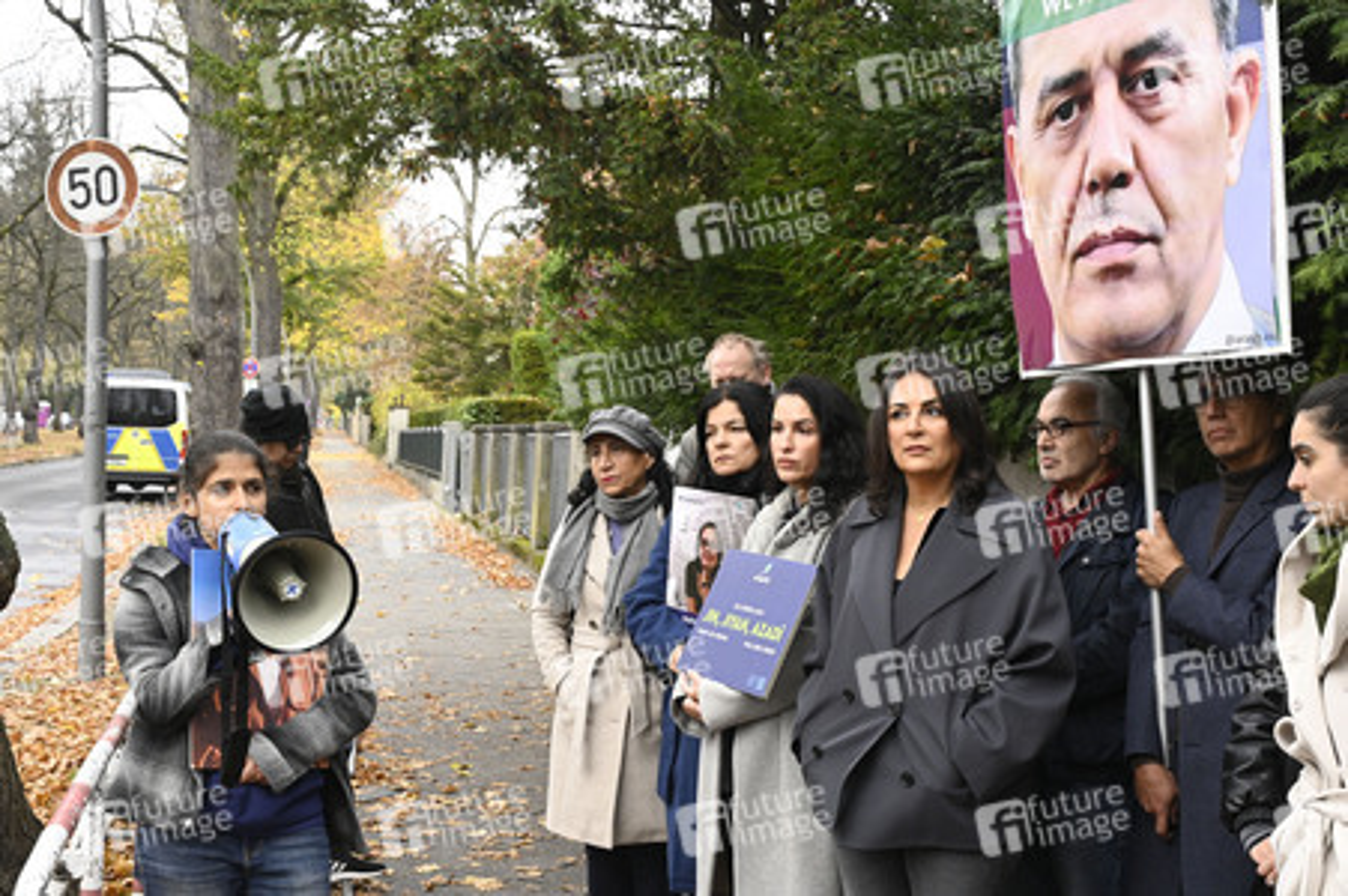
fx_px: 1908
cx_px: 674
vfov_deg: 26.4
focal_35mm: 51
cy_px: 448
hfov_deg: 38.9
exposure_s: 1/200
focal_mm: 51
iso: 3200
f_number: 11
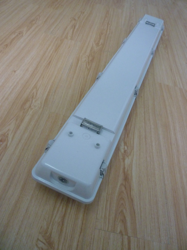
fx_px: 209
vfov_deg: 61.7
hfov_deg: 48.2
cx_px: 94
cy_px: 125
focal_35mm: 29
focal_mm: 5.2
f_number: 3.3
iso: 400
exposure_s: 1/20
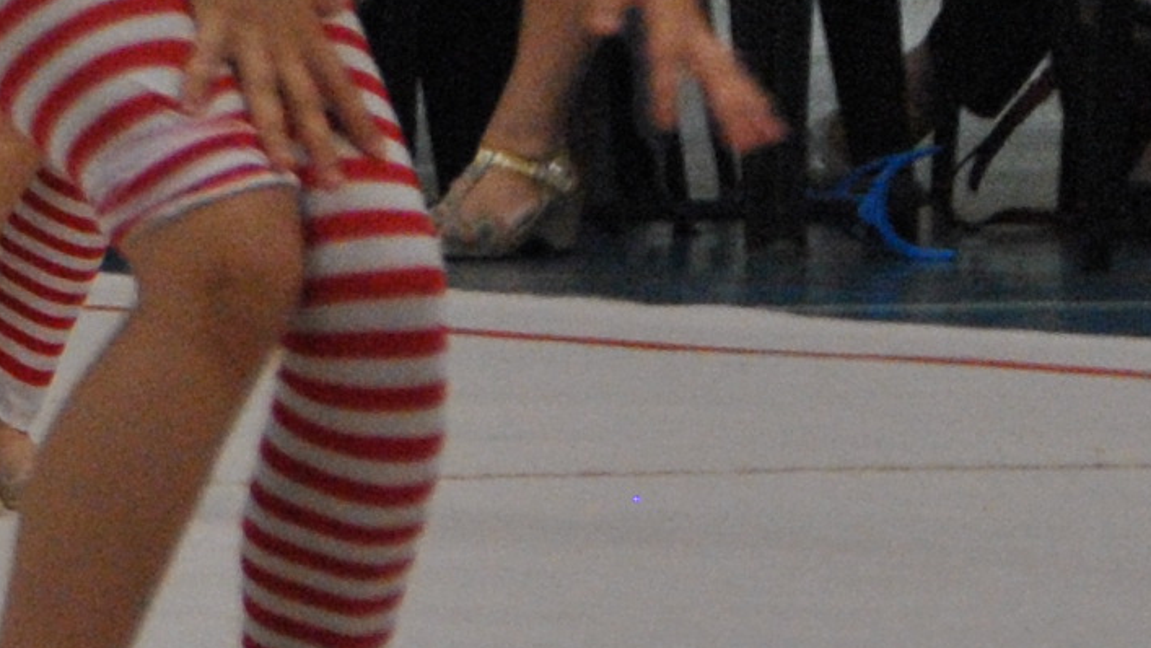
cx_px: -1317
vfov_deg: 1.9
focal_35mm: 646
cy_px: -399
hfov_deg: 3.3
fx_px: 19716
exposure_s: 1/320
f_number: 5.3
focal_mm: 75
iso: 800
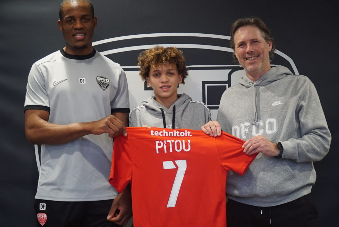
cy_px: 112
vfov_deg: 20.0
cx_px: 168
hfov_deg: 29.6
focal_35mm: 68
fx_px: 641
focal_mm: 45
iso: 1600
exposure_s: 1/160
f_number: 4
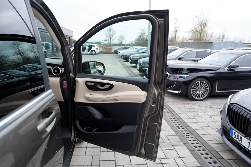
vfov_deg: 53.1
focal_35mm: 24
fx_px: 167
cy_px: 84
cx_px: 126
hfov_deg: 73.7
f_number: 4
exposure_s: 1/60
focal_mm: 24
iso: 100
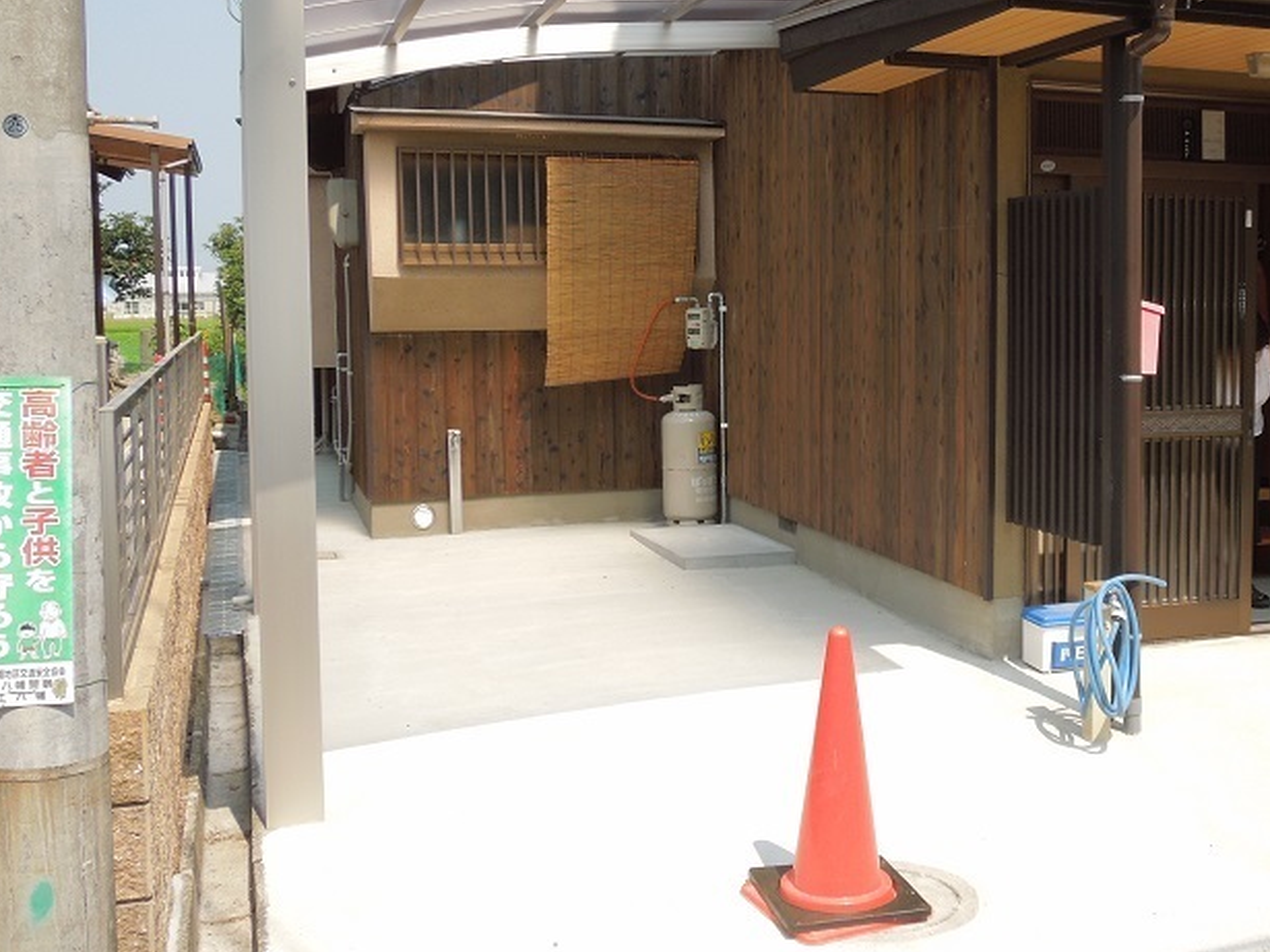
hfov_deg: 44.0
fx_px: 1541
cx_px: 871
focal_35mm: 42
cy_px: 399
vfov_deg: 34.3
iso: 100
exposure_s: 1/640
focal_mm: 5
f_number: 3.5
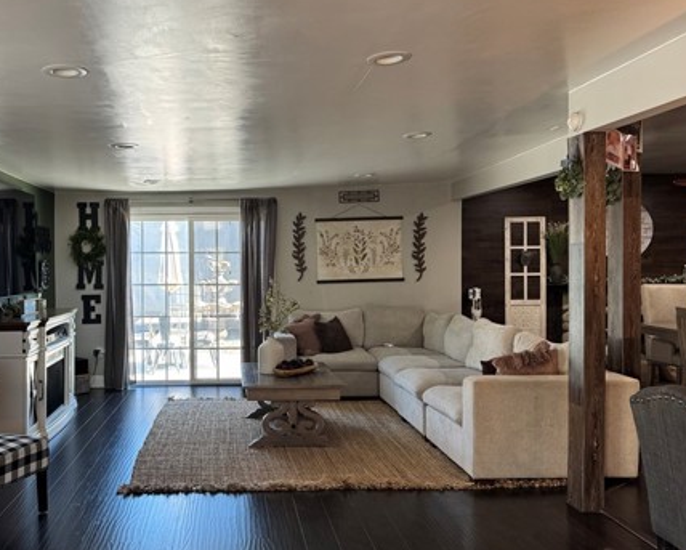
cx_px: 245
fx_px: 711
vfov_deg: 42.3
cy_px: 285
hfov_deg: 50.8
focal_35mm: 35
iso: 200
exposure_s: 1/120
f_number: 1.78
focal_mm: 6.76
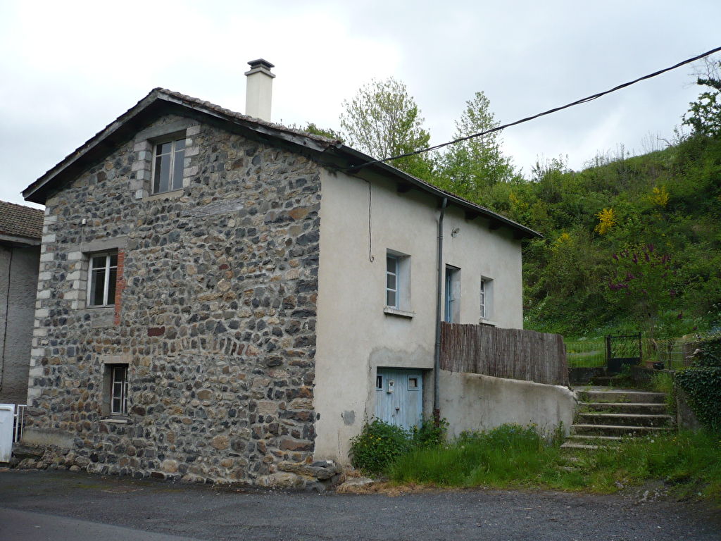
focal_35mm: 35
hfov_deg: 52.6
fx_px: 729
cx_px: 360
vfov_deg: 40.7
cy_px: 270
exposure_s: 1/320
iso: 100
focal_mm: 5.8
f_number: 2.8
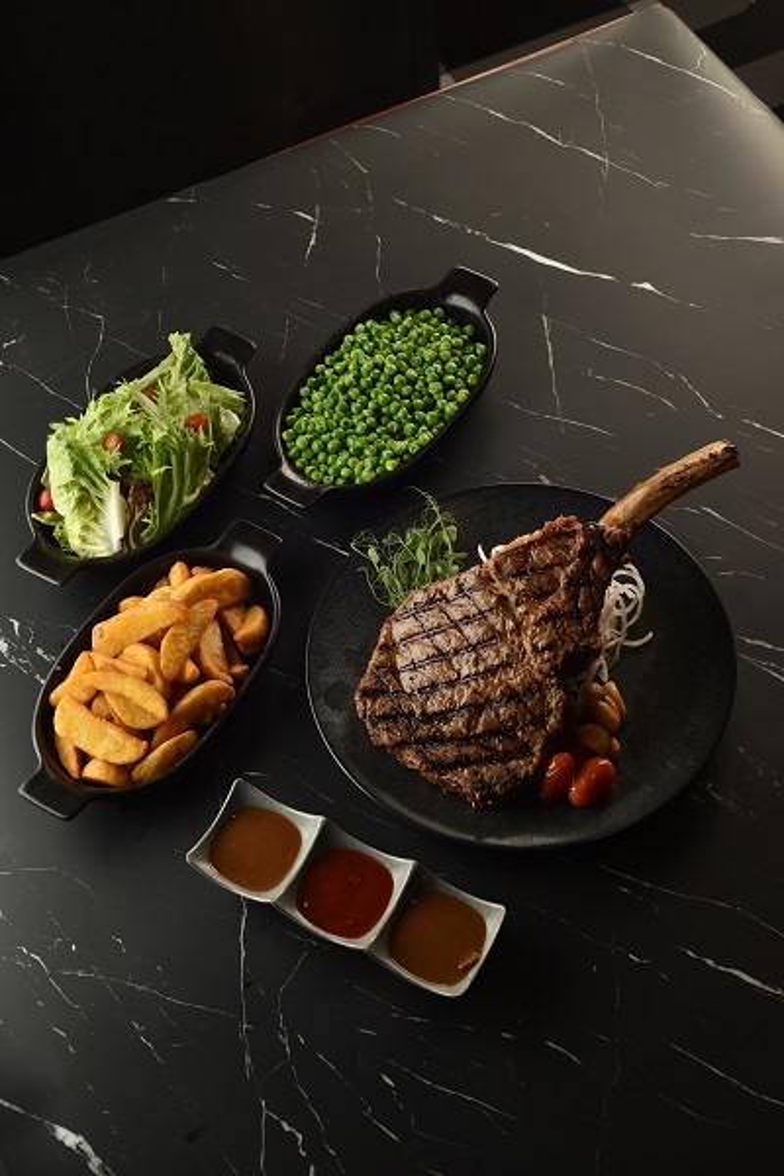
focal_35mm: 50
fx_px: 1633
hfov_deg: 27.0
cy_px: 588
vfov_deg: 39.6
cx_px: 392
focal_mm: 50
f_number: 11
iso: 400
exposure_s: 1/60
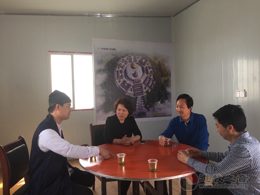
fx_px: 218
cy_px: 98
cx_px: 130
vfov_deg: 48.2
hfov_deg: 61.7
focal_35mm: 29
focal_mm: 4.15
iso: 40
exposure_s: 1/50
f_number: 2.2
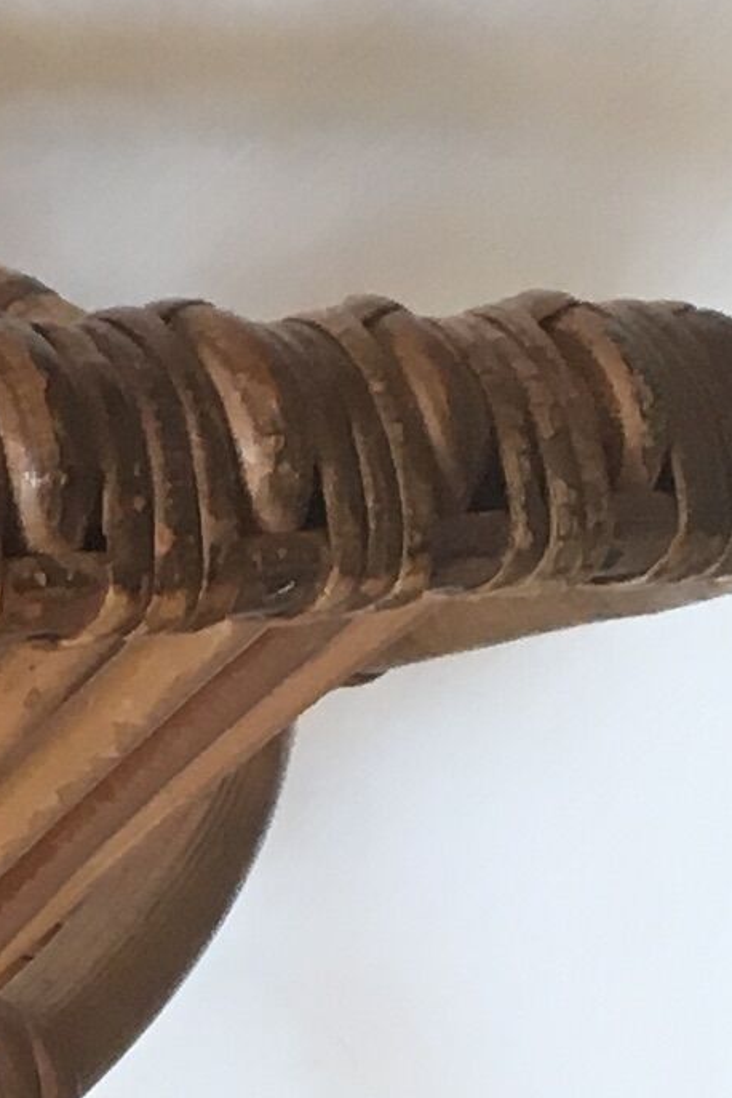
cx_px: -1080
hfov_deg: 7.2
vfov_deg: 11.1
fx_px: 5398
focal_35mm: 177
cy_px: 1725
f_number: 2.2
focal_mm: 4.15
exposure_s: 1/33
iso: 64
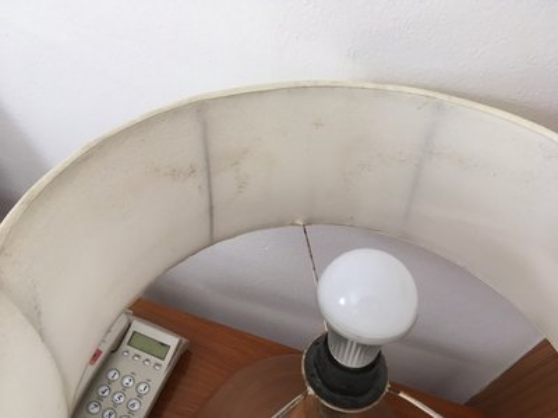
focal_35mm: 29
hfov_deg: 61.7
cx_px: 279
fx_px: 467
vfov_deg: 48.2
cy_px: 209
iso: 40
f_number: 2.2
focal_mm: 4.15
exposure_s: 1/33
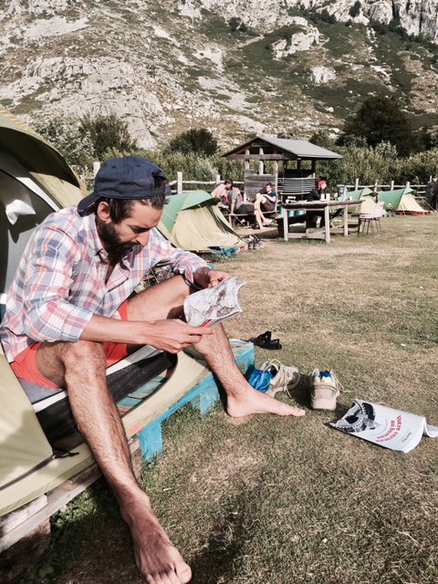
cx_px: 219
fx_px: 489
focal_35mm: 29
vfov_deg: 61.7
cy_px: 292
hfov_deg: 48.2
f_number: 2.2
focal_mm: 4.15
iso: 25
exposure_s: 1/855
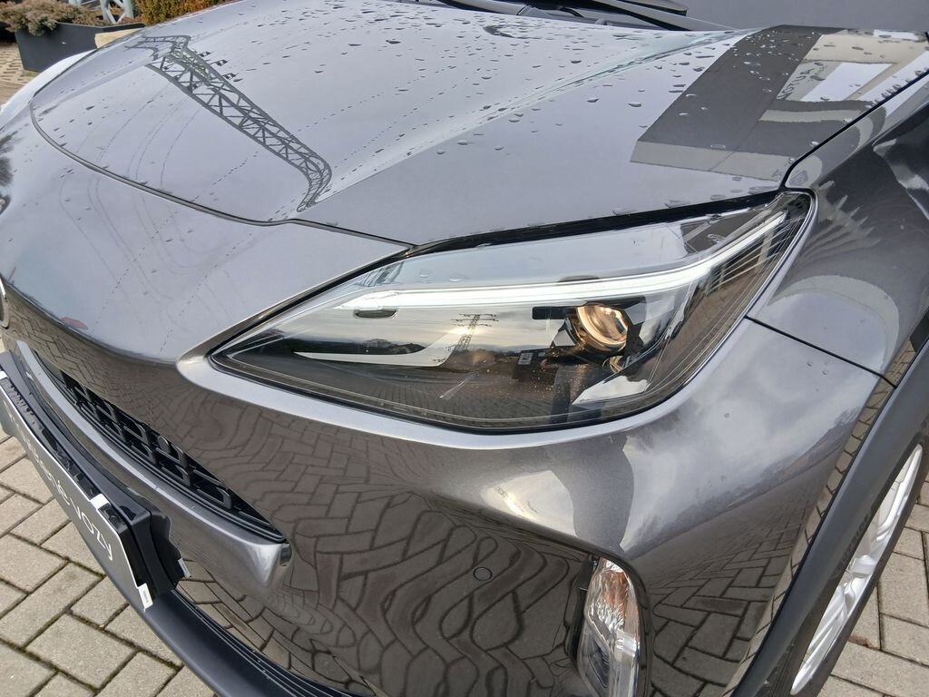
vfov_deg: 53.1
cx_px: 464
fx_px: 698
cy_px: 348
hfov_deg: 67.3
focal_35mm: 26
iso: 40
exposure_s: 1/100
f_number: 1.8
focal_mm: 3.98
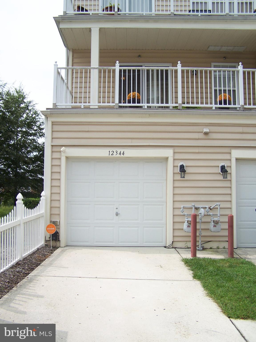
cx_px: 128
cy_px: 171
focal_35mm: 38
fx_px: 375
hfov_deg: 37.7
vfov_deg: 49.0
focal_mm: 6.3
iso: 80
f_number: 2.8
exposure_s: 1/1000
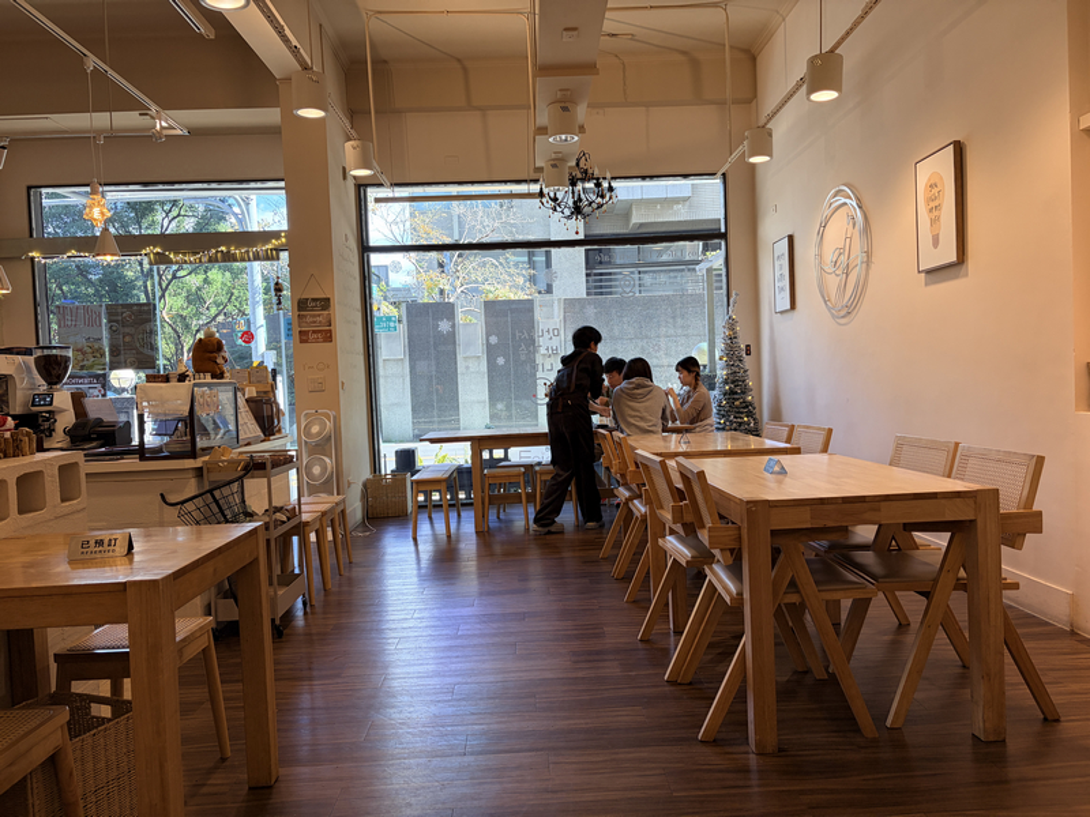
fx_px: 819
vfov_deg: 53.1
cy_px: 408
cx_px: 545
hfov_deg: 67.3
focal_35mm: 26
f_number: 1.6
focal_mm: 5.96
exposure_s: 1/120
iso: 100
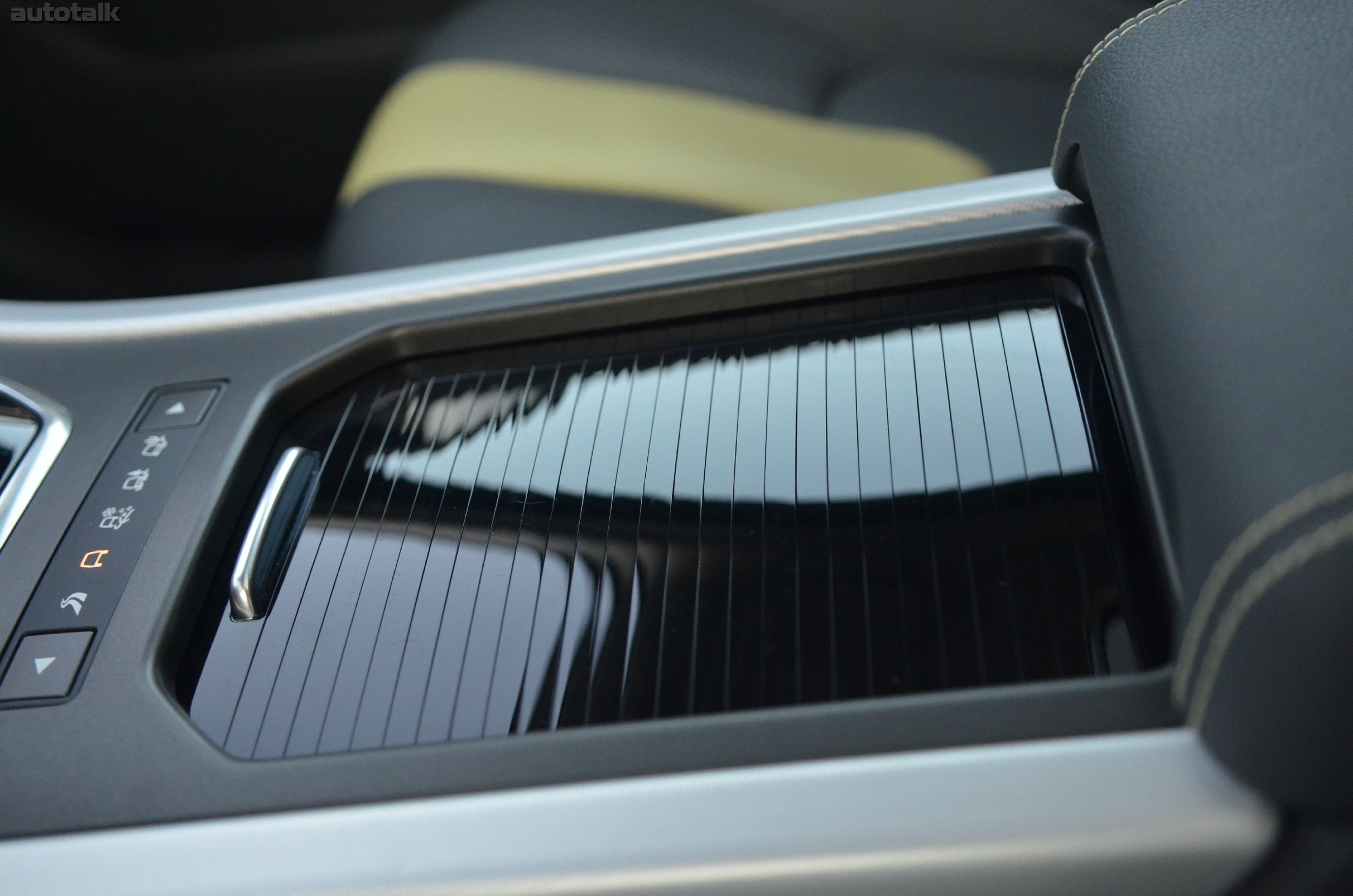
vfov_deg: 34.1
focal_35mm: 39
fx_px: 1463
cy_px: 448
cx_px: 676
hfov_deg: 49.6
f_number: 2.8
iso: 1600
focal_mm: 26
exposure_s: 1/125
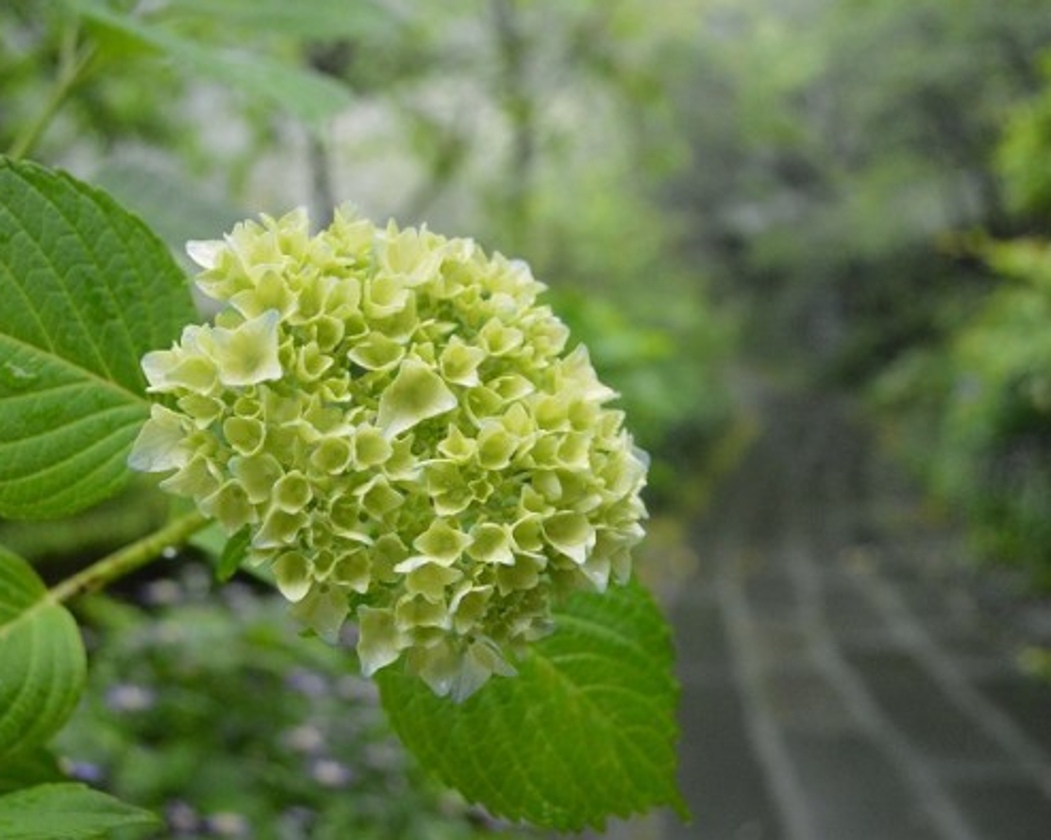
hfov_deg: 44.7
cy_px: 419
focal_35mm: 41
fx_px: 1275
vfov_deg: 36.5
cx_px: 477
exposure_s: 1/1250
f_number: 4
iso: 3200
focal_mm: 24
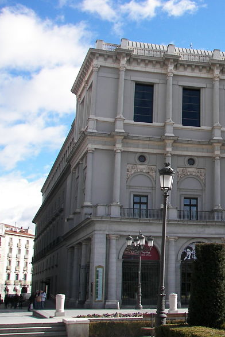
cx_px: 225
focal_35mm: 51
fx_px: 478
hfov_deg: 25.2
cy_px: 169
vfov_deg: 38.9
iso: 50
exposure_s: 1/640
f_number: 2.8
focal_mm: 6
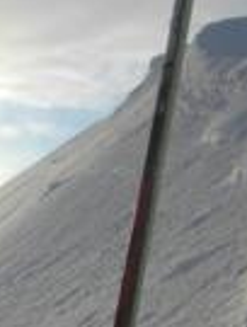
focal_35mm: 91
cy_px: 140
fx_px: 862
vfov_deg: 21.5
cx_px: 242
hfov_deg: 16.0
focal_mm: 6
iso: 100
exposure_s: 1/800
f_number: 4
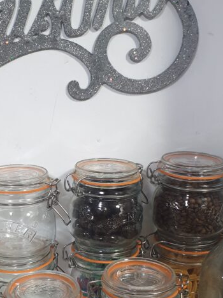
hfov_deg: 25.4
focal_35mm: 57
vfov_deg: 33.7
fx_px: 490
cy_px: 167
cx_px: 59
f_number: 2.4
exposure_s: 1/50
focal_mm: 4.3
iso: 250
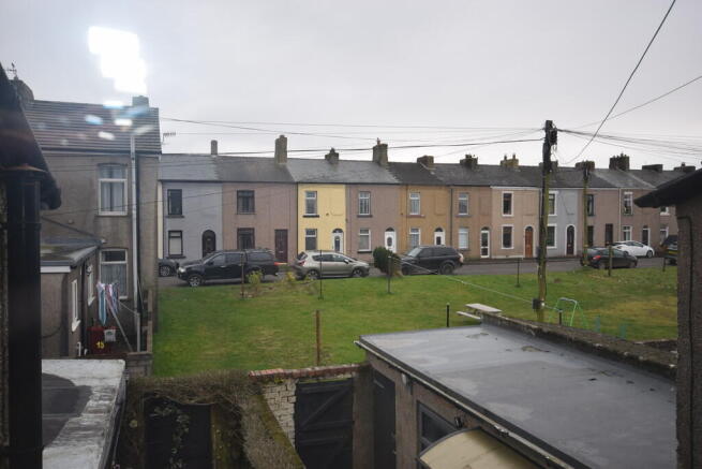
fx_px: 585
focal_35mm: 30
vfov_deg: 43.6
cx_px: 351
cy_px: 234
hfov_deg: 61.9
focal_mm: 20
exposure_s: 1/125
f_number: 5.6
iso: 400
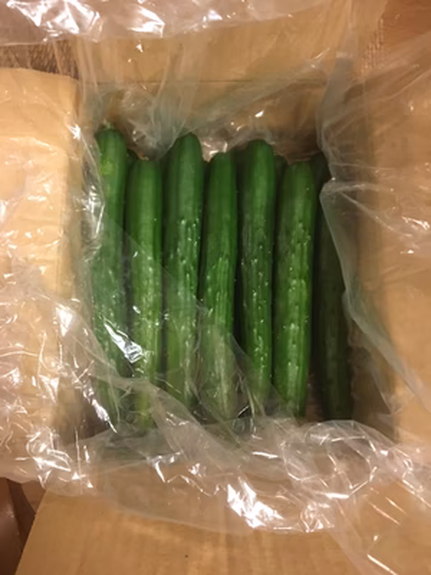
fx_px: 481
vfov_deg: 61.7
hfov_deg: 48.2
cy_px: 288
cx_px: 216
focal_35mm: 29
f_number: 2.2
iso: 200
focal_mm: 4.15
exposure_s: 1/15
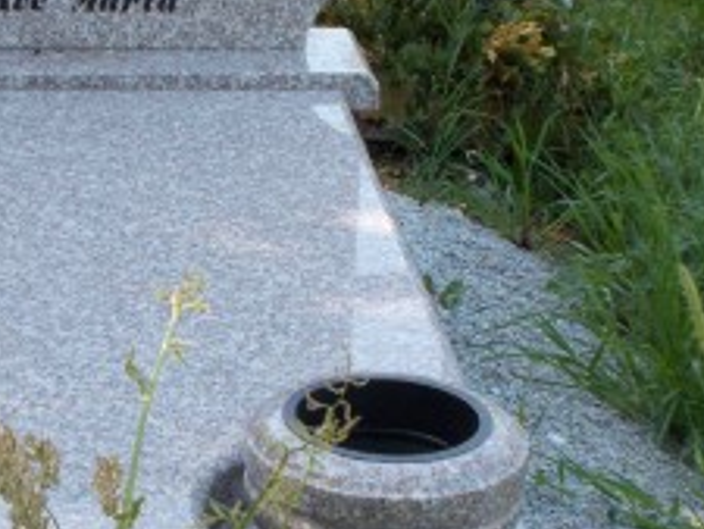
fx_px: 2259
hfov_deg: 17.6
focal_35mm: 111
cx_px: 131
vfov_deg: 13.4
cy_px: 241
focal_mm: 6.9
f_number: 3.9
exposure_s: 1/100
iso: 80
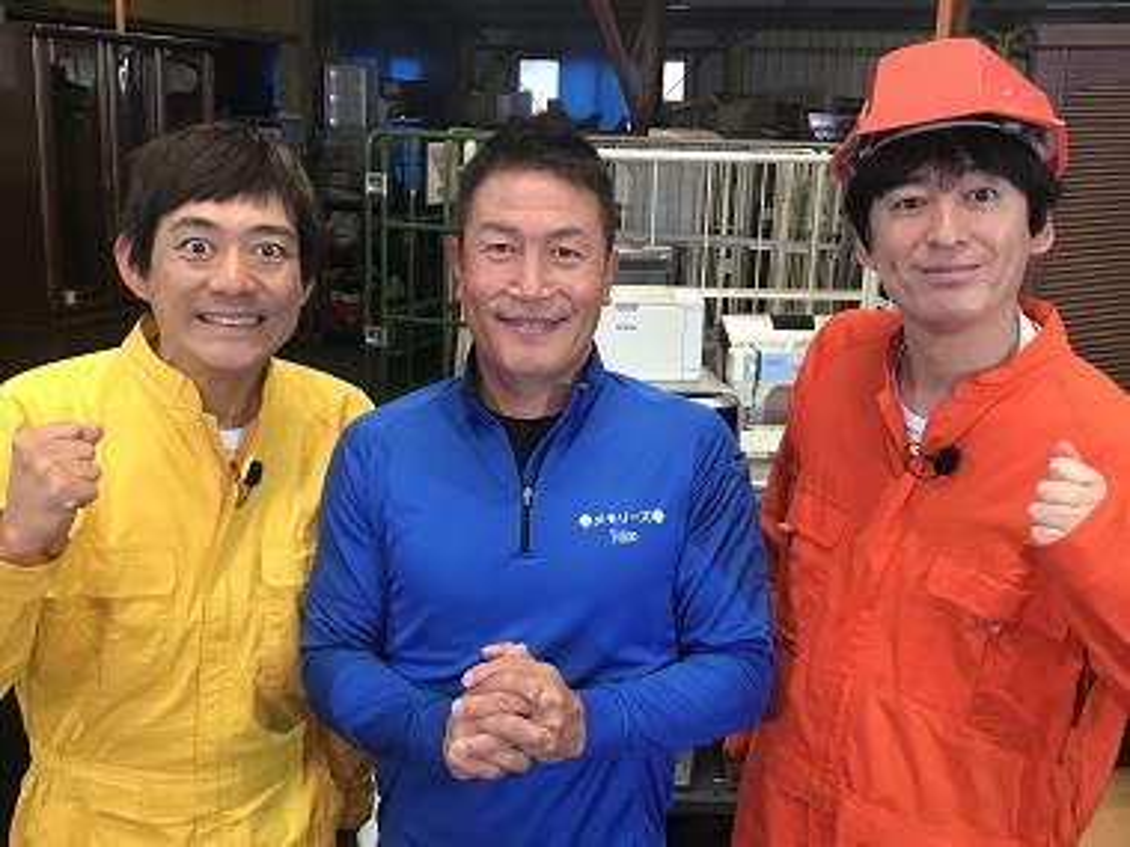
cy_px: 424
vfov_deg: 49.7
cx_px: 565
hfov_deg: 63.4
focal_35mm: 28
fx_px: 914
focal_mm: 3.99
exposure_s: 1/33
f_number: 1.8
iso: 32
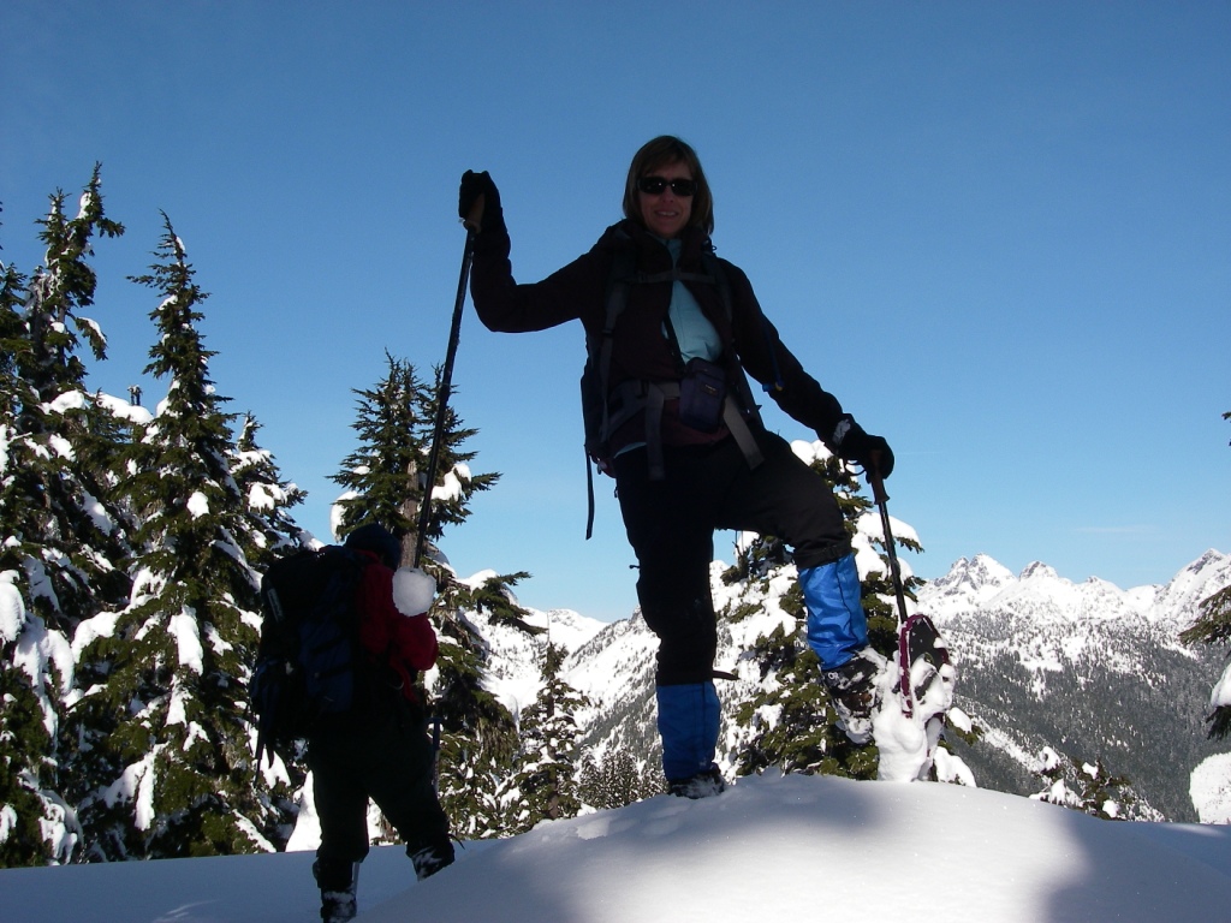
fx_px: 1565
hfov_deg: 42.9
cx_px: 616
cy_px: 462
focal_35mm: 44
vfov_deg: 32.9
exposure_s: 1/400
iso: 64
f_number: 6.8
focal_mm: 7.3
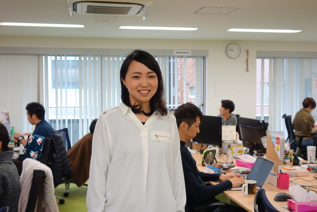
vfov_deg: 28.6
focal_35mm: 47
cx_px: 158
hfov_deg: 41.9
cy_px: 106
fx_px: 414
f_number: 3.2
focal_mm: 17.4
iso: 200
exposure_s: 1/50
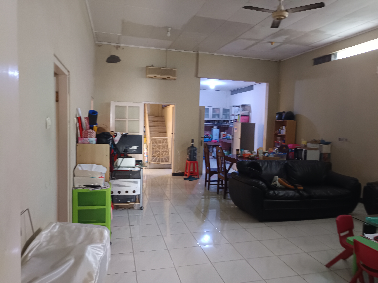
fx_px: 262
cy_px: 142
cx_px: 189
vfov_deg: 56.8
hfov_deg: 71.6
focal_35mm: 24
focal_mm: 5.31
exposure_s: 1/20
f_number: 1.7
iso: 2243
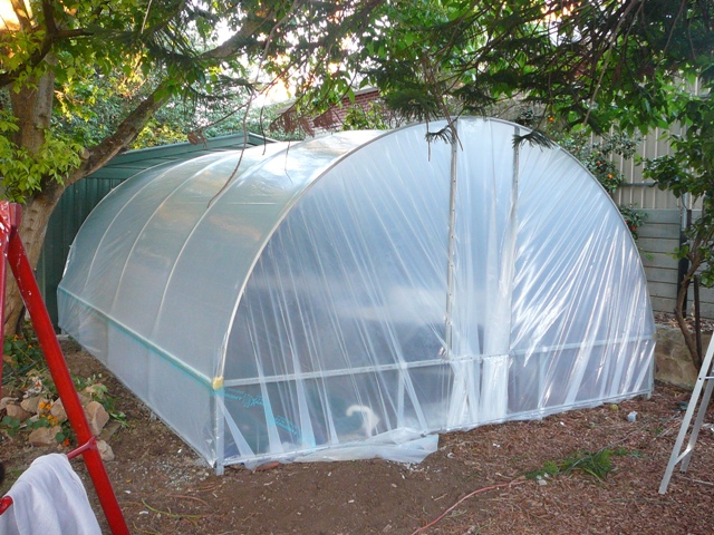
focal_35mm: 35
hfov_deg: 52.6
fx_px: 722
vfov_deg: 40.7
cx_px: 357
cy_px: 268
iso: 200
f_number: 2.8
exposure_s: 1/30
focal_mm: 5.2
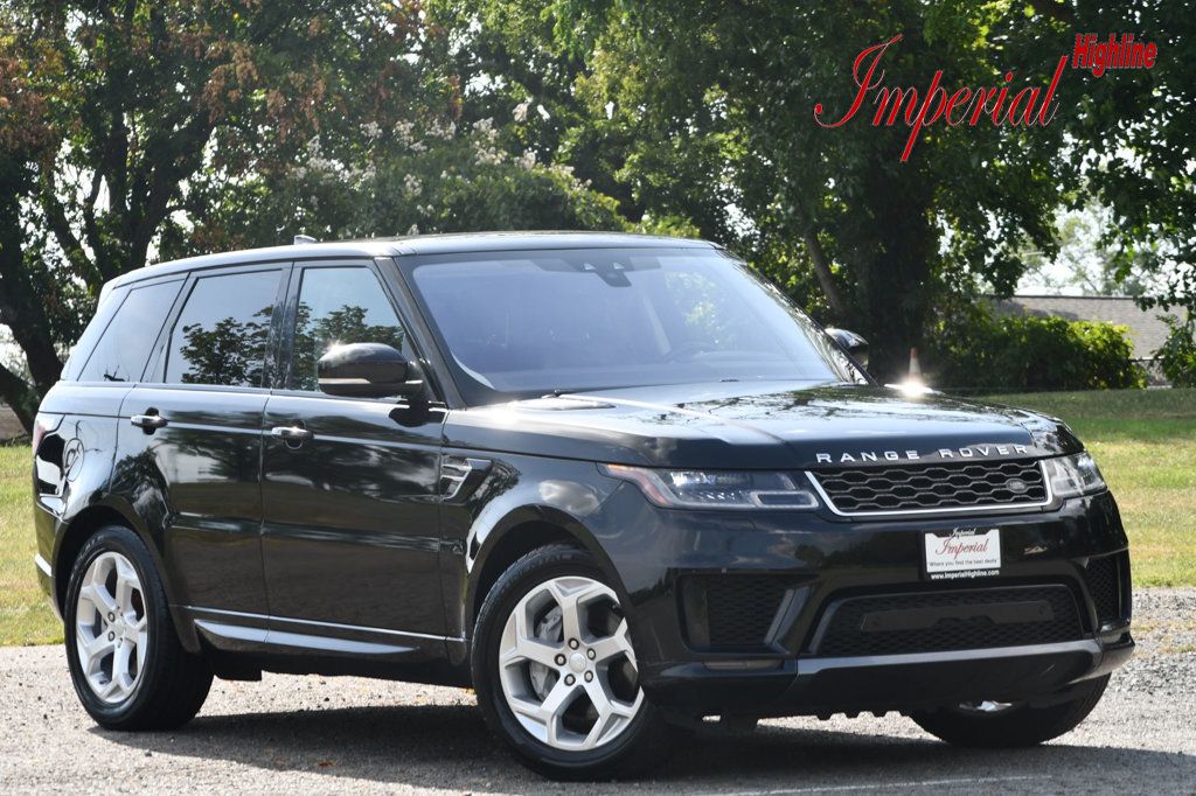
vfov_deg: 9.3
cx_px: 598
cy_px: 398
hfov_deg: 14.0
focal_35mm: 147
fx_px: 4882
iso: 200
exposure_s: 1/250
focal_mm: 98
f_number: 8
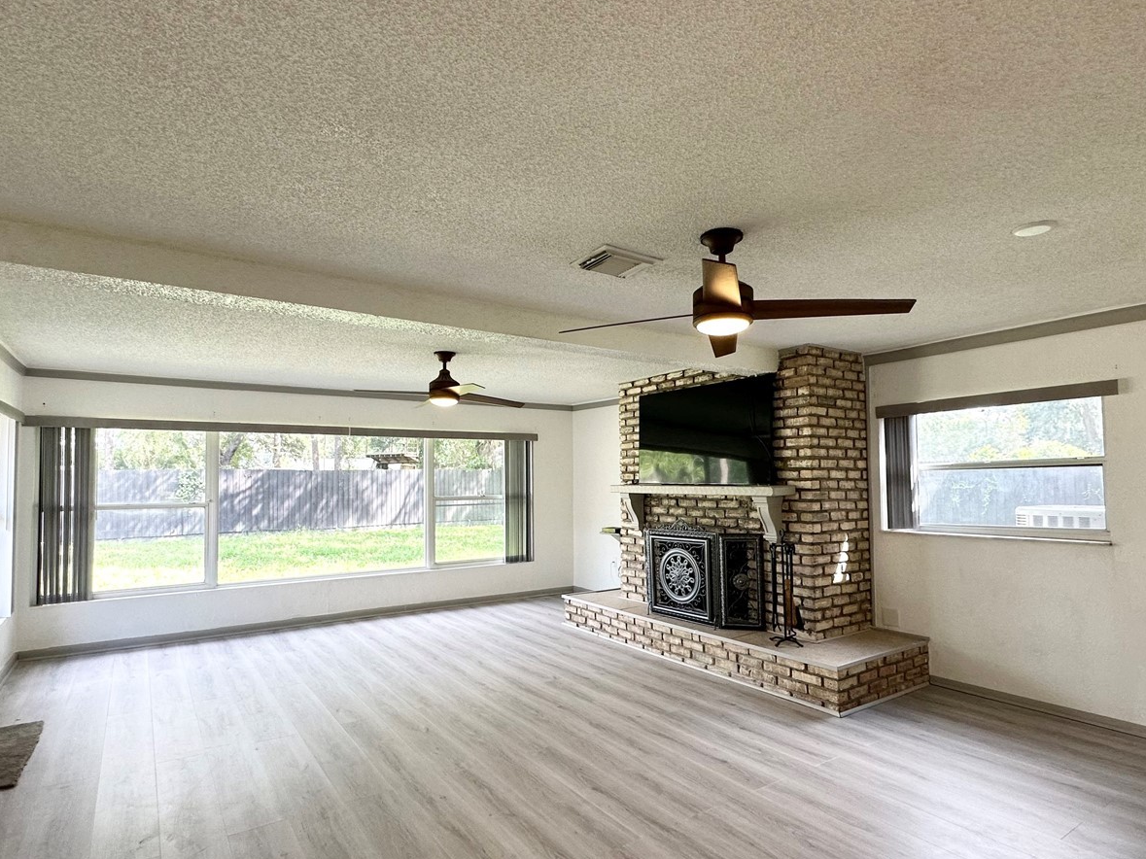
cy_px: 459
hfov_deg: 84.6
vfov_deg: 68.6
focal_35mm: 19
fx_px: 629
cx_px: 540
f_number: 2.2
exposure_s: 1/120
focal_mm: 2.22
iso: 125
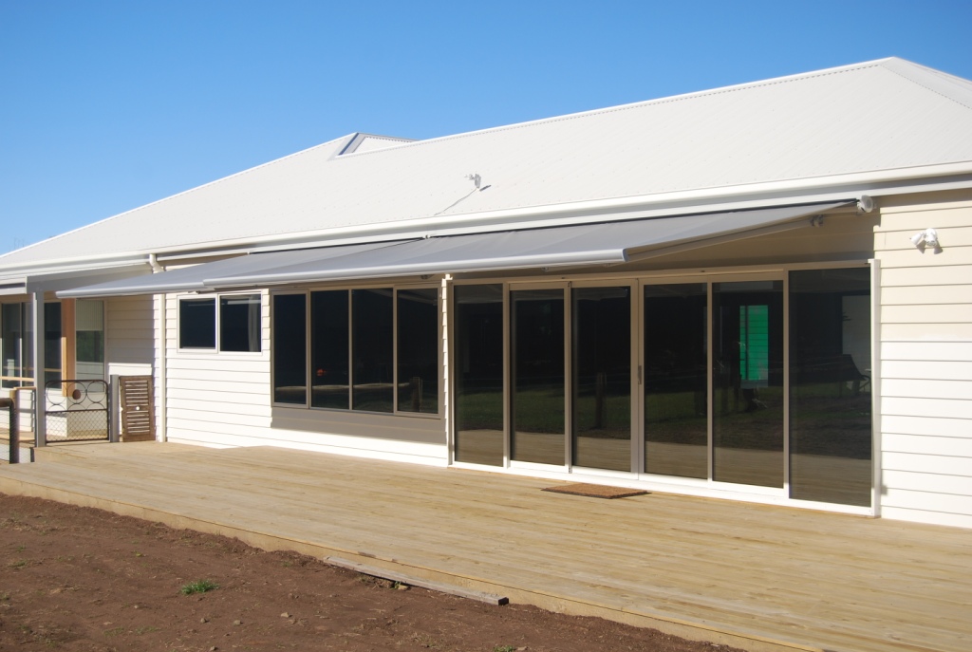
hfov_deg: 42.3
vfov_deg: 29.1
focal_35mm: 46
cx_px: 486
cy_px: 326
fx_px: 1258
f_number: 5
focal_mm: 31
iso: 100
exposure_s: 1/200
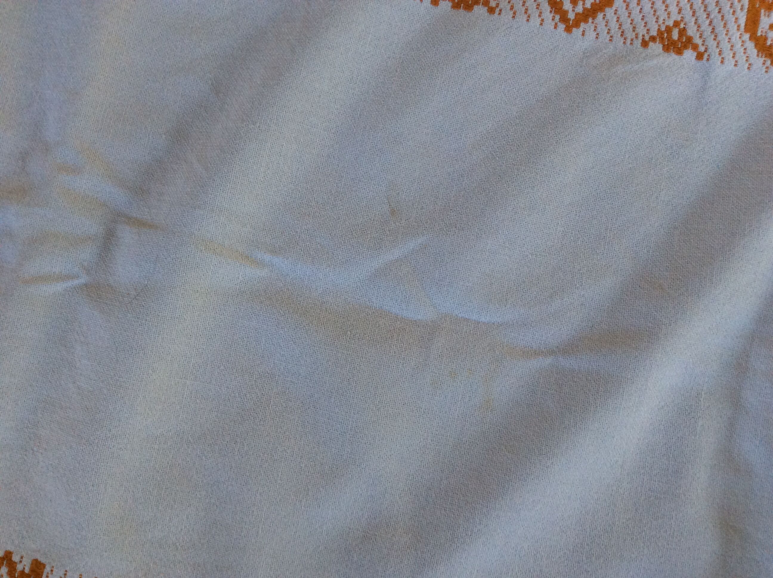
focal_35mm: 32
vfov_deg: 44.1
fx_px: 714
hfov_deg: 56.9
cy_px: 289
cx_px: 386
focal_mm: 3.3
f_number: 2.4
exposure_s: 1/25
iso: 64
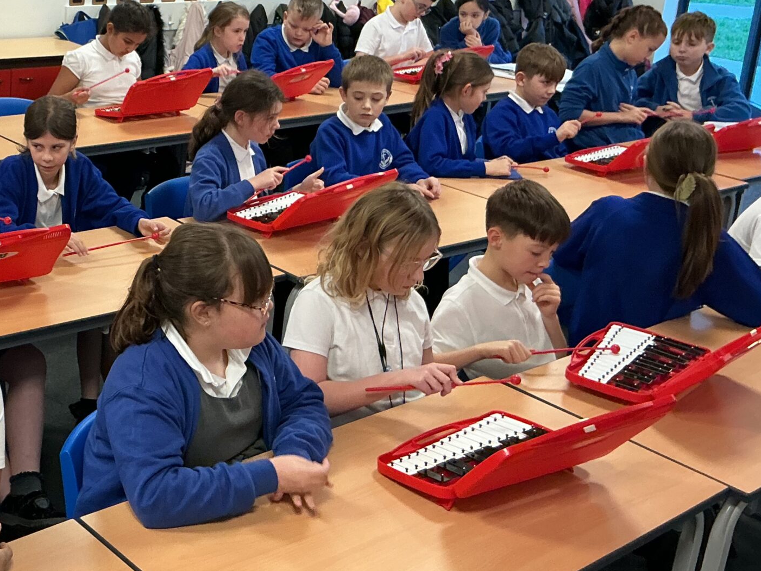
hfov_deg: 34.4
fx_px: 1165
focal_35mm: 53
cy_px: 204
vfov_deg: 27.4
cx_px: 94
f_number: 1.8
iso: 125
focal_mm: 3
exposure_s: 1/60
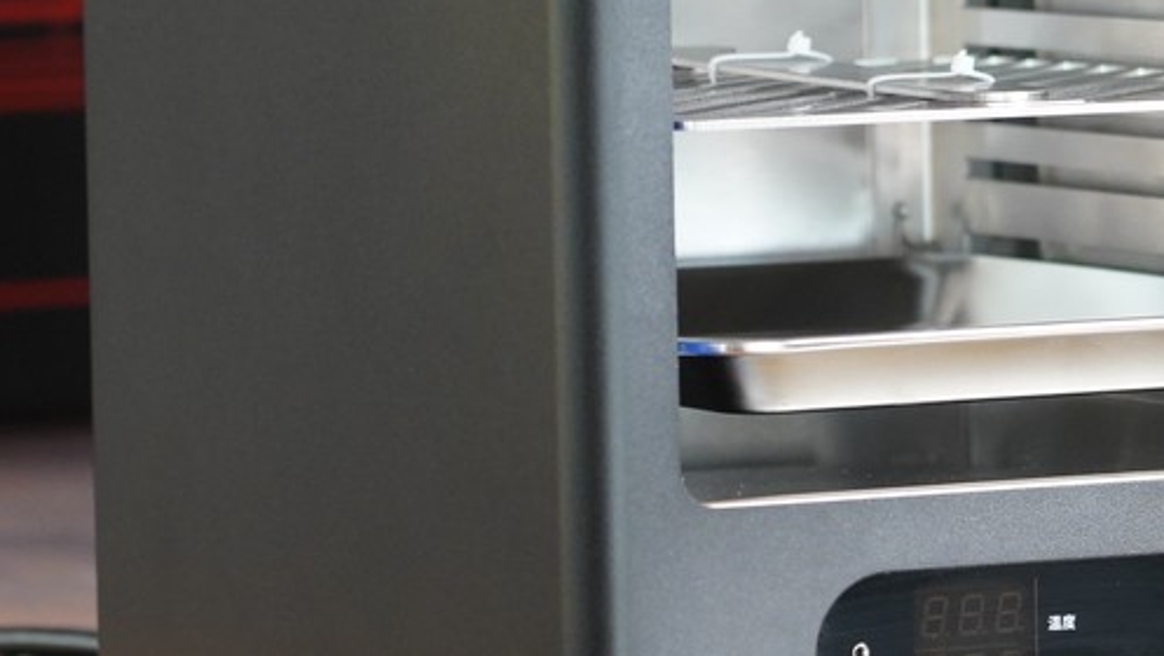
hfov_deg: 7.6
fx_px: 8738
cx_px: 913
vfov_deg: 4.3
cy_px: 111
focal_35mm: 283
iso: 3200
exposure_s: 1/125
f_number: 4
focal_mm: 105
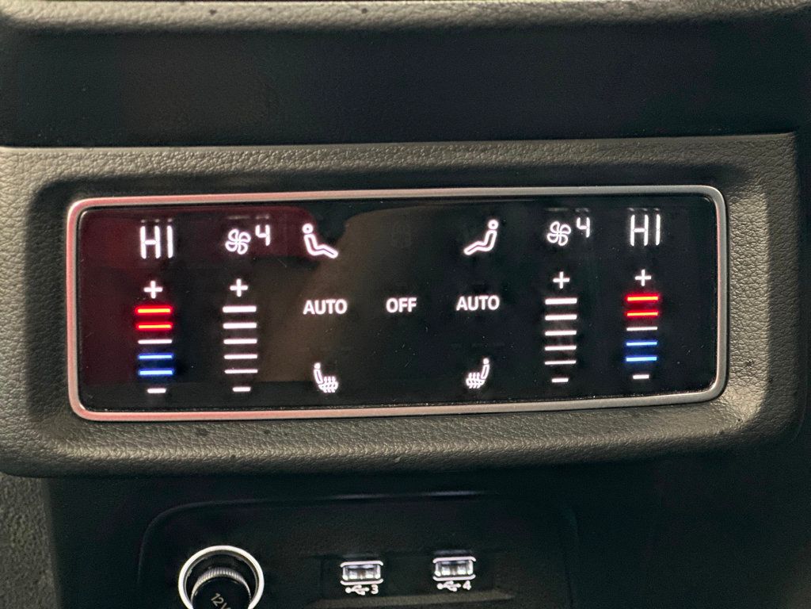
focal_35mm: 77
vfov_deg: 19.1
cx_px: 406
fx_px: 1804
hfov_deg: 25.3
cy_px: 304
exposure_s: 1/15
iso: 1250
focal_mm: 9
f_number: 2.8
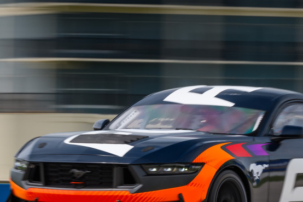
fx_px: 5335
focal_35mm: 634
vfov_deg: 2.2
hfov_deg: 3.3
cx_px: 180
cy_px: 134
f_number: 16
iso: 100
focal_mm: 195
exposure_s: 1/40
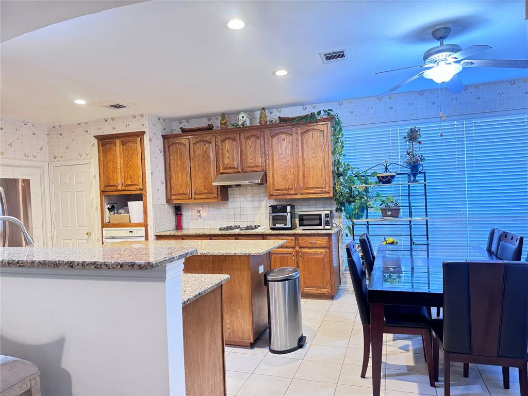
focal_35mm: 24
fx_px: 366
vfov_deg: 56.8
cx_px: 264
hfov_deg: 71.6
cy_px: 198
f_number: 1.78
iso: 640
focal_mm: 6.76
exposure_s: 1/40
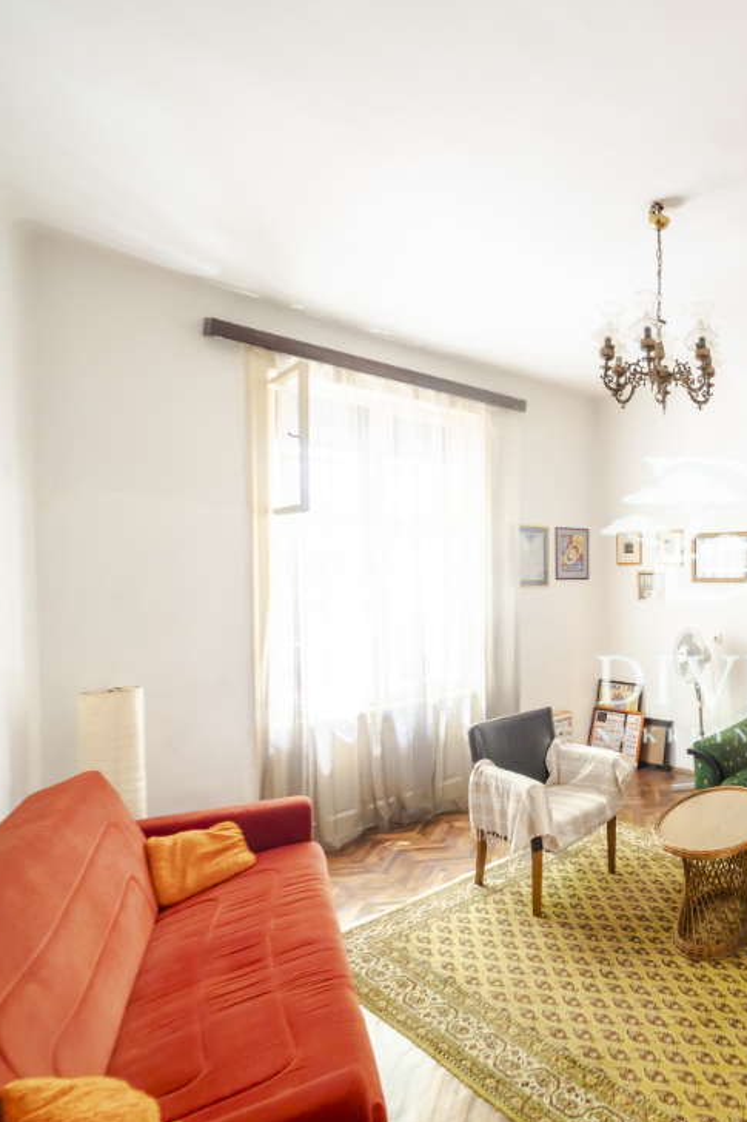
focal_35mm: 20
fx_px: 623
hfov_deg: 51.6
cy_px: 573
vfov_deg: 84.0
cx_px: 721
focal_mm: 7
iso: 400
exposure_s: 1/3.33
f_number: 4
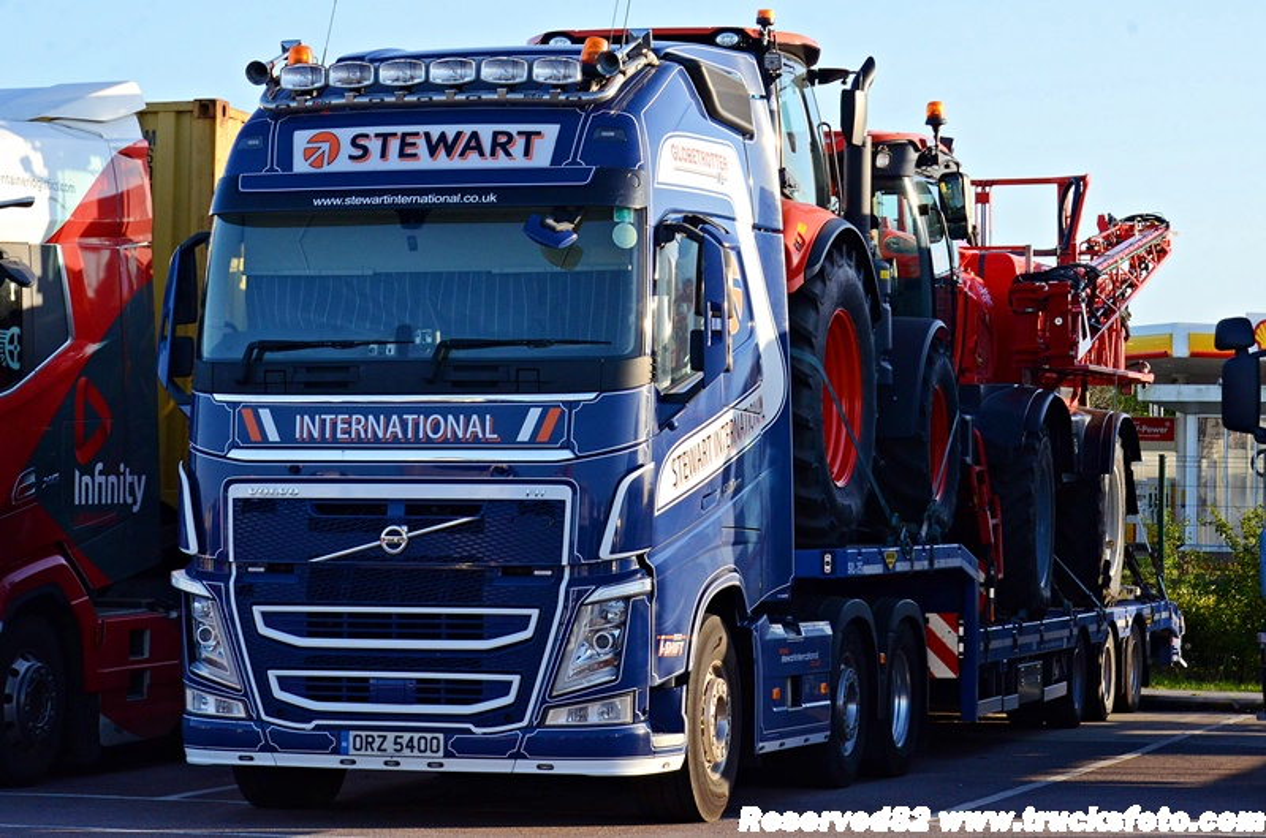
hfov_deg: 22.0
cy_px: 419
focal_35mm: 93
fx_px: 3264
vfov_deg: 14.6
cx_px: 633
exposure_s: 1/250
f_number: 13
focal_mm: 62
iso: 800
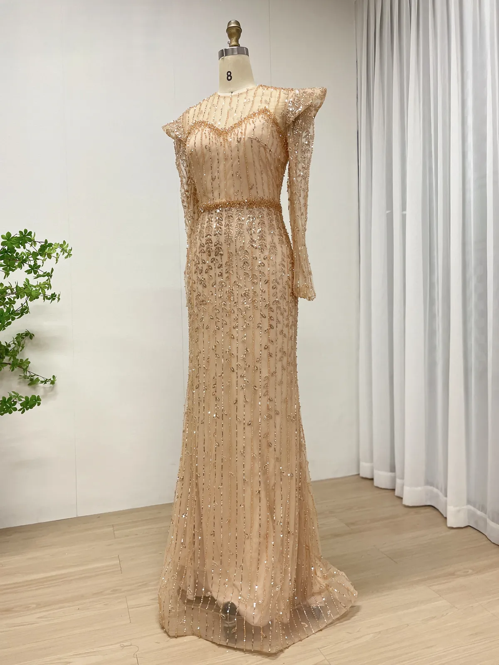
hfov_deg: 53.1
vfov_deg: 67.3
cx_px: 250
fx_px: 500
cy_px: 332
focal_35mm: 26
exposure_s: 1/50
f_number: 1.6
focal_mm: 4.2
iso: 125
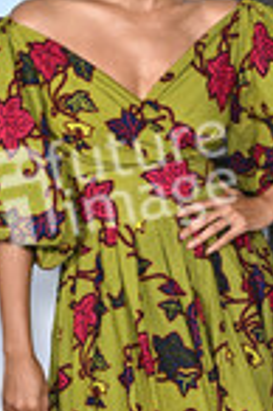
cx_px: 174
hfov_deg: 10.2
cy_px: 329
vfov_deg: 15.2
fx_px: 1528
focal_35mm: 134
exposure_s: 1/250
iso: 2500
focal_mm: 49
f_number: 4.5
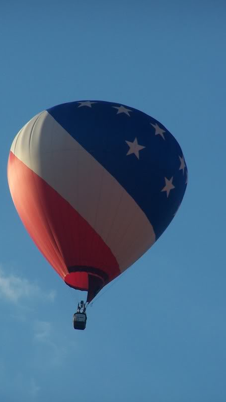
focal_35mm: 390
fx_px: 4154
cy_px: 201
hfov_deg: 3.1
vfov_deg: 5.5
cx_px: 117
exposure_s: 1/500
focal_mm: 59.2
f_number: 5
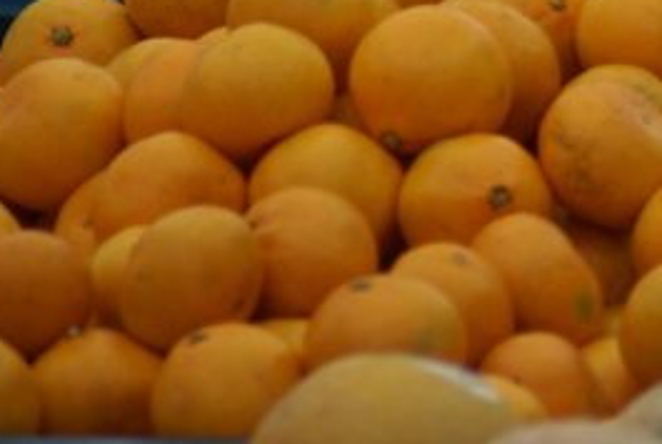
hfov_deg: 2.6
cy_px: 7
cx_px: 672
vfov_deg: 1.8
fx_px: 14376
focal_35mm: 780
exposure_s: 1/400
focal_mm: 230
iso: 160
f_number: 5
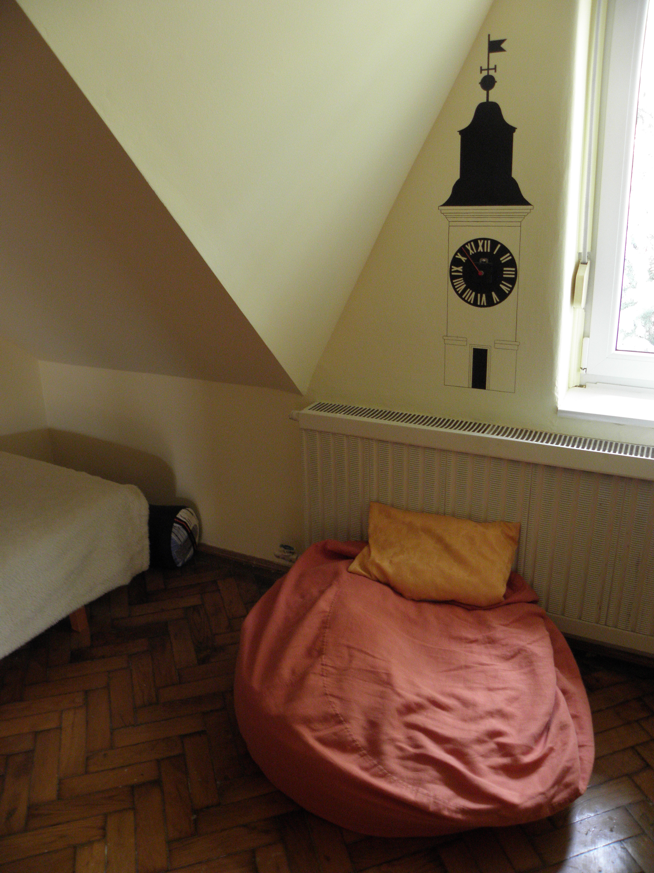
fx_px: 655
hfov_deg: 53.1
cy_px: 436
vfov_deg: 67.3
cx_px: 327
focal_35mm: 26
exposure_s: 1/10
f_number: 2.8
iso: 250
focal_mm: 4.6
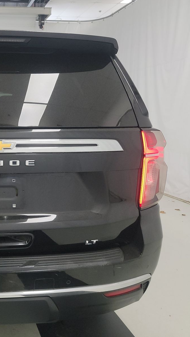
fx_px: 314
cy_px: 168
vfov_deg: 56.6
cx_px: -25
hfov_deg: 29.9
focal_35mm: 35
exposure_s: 1/59
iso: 348
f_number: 1.8
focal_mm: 6.7
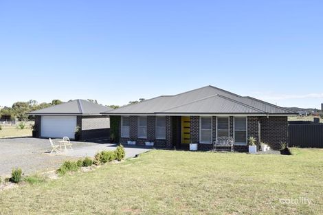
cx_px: 162
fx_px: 242
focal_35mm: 27
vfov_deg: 47.9
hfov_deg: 67.4
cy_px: 108
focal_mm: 18
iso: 100
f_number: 9
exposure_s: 1/125
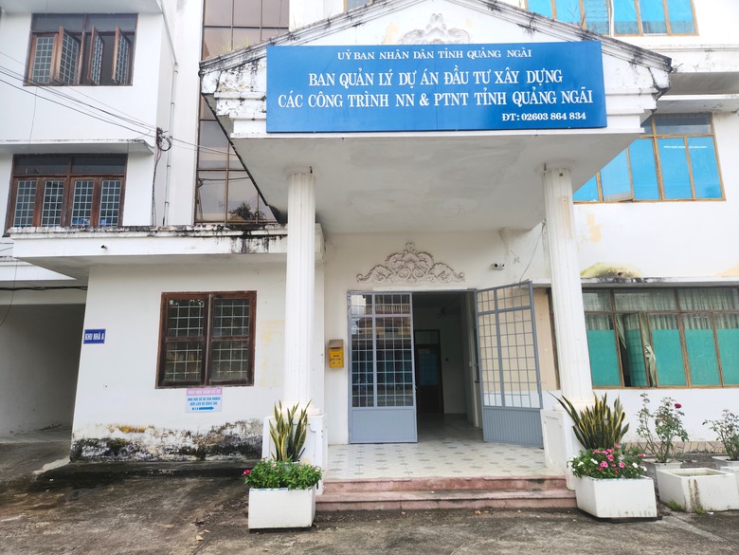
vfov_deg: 58.9
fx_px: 491
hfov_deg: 73.9
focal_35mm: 23
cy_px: 278
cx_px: 370
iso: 20
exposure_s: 1/327
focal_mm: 5.4
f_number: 1.8
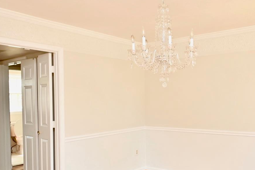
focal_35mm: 35
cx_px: 178
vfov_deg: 37.8
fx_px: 248
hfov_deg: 52.9
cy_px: 95
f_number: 7.1
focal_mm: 10
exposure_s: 1/13
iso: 200
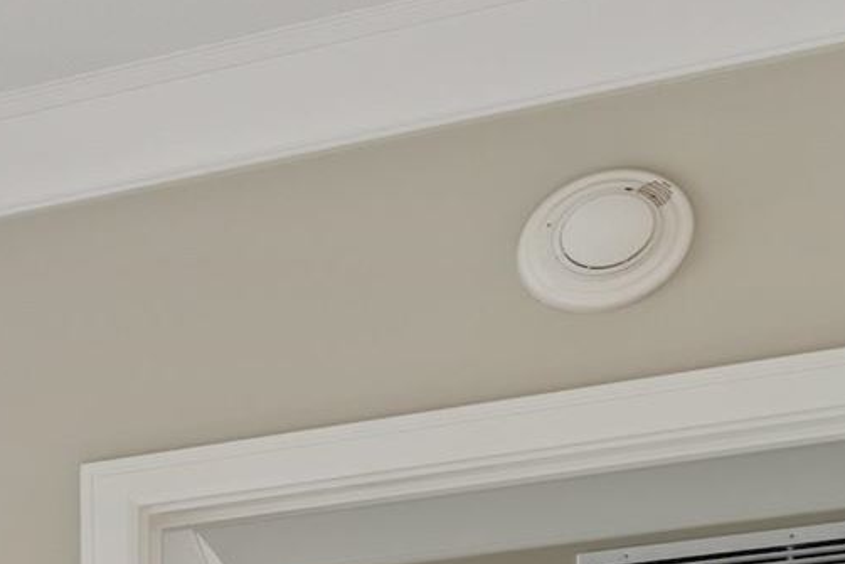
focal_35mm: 104
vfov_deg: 11.6
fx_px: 2442
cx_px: -1446
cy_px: 1175
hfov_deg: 12.5
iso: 100
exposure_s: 1/8
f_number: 8
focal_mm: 17
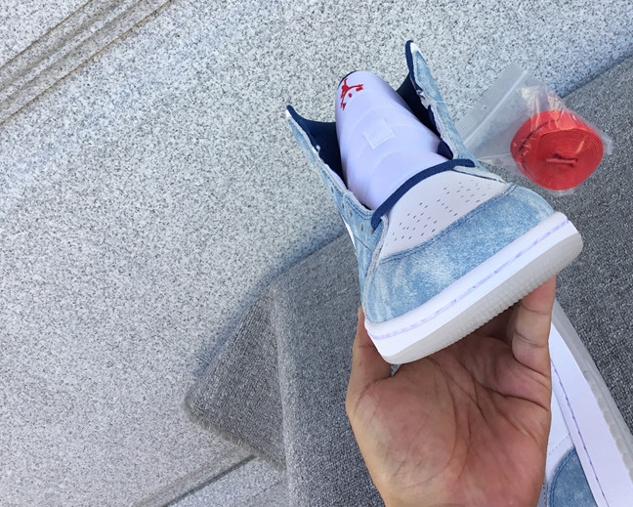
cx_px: 400
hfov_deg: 43.4
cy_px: 183
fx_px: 787
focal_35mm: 42
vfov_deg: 35.5
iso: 25
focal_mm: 3.3
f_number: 2.4
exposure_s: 1/147
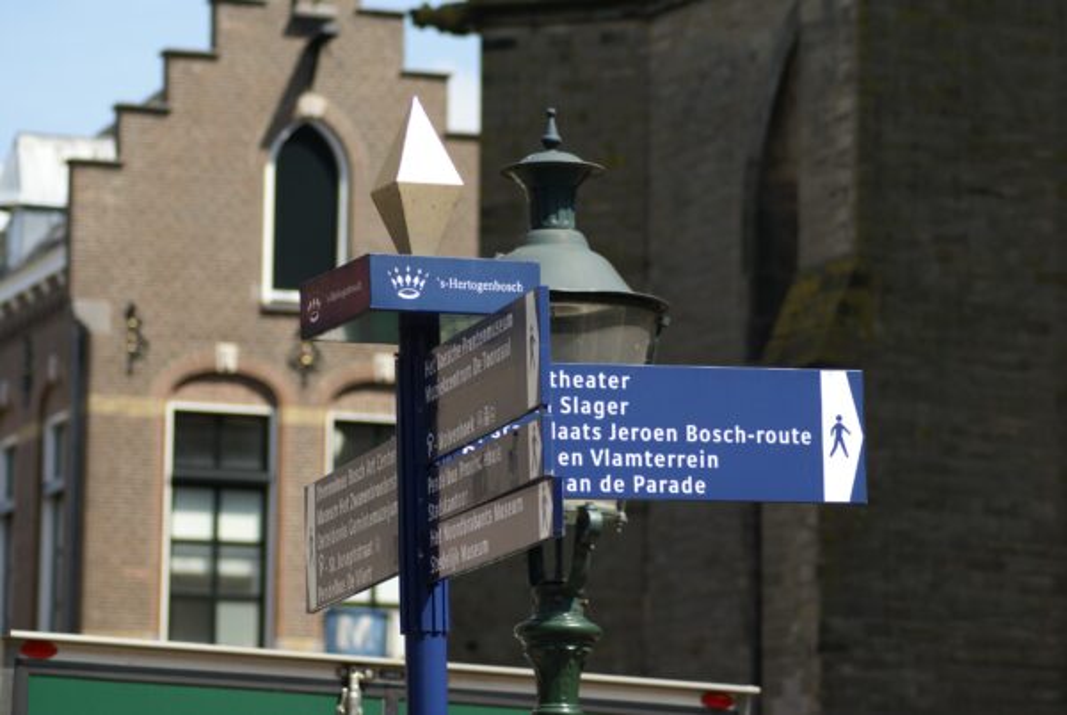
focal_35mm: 165
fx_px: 4898
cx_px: 534
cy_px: 358
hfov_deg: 12.4
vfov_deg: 8.3
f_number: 5.6
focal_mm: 110
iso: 100
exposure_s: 1/400
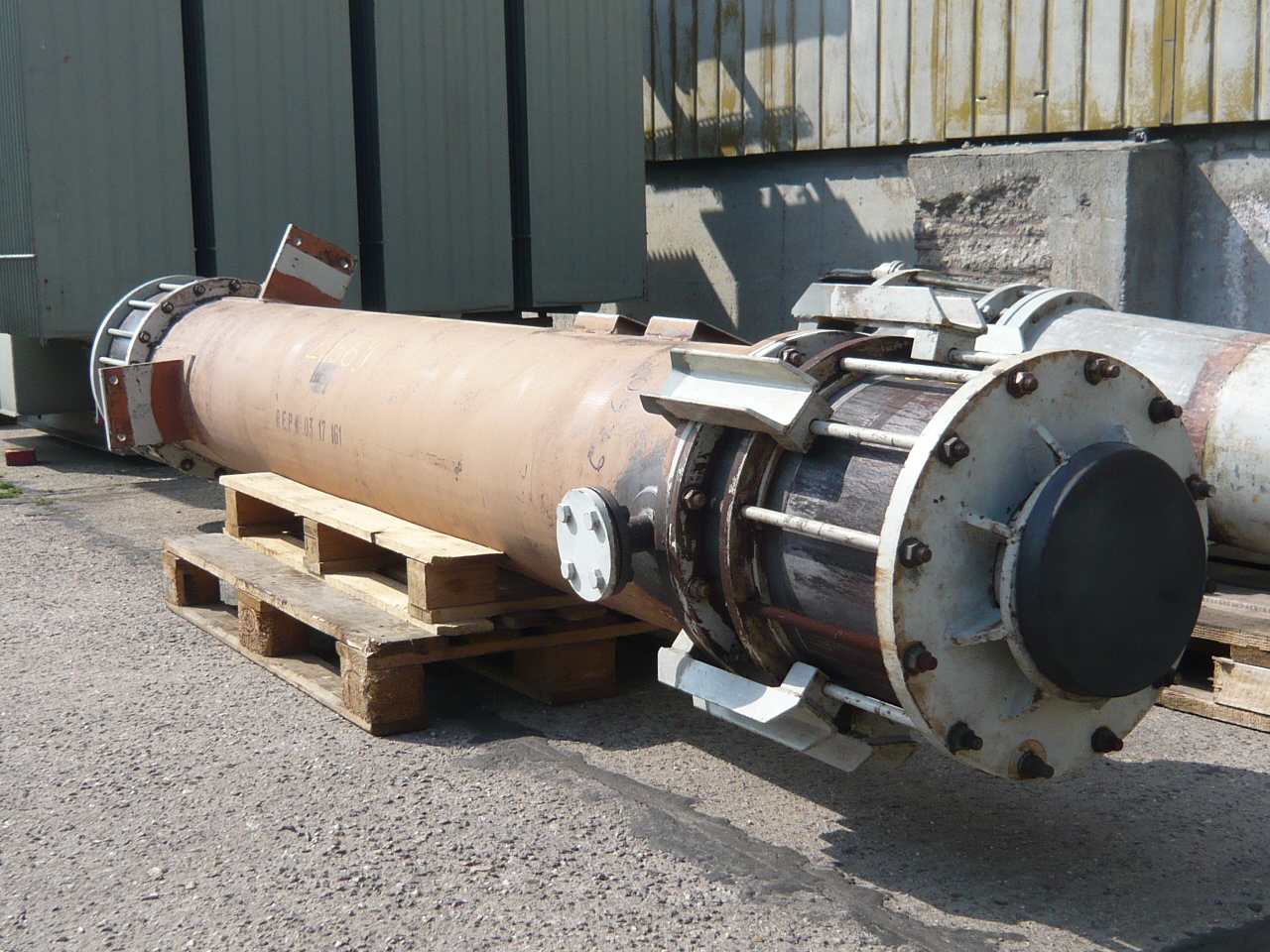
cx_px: 635
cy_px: 476
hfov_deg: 42.1
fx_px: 1651
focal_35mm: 45
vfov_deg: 32.2
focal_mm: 4.9
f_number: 8
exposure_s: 1/125
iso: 100
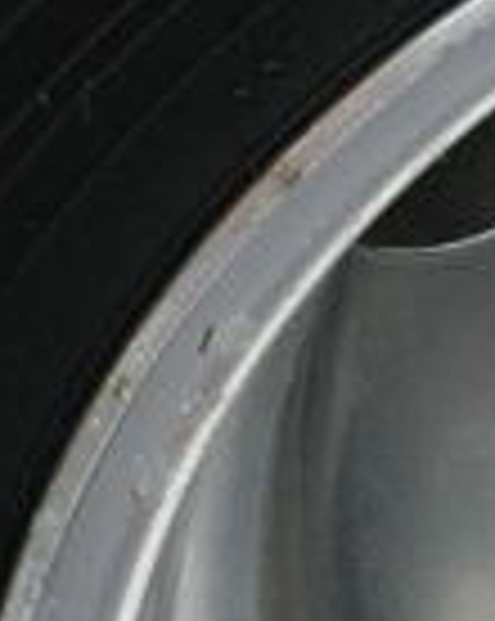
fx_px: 8571
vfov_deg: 4.1
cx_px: 1278
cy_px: 1017
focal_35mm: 467
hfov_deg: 3.3
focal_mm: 45
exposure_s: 1/250
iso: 200
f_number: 6.3
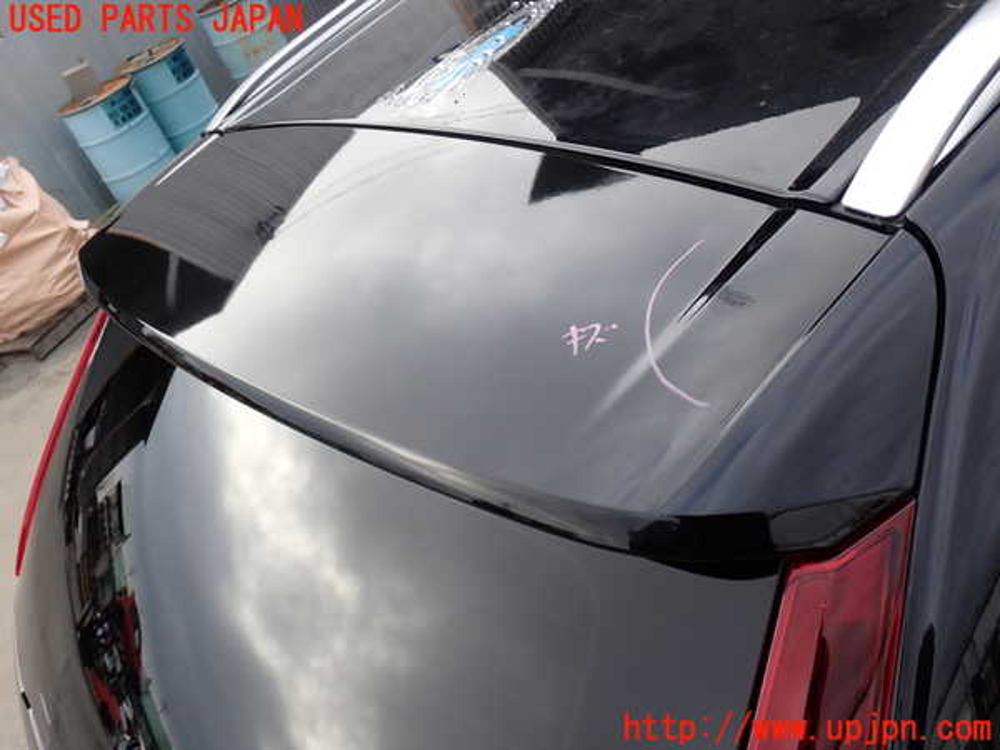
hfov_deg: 51.4
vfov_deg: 39.7
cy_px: 375
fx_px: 1040
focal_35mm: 36
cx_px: 500
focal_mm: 6.37
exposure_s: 1/160
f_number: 3.5
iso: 100
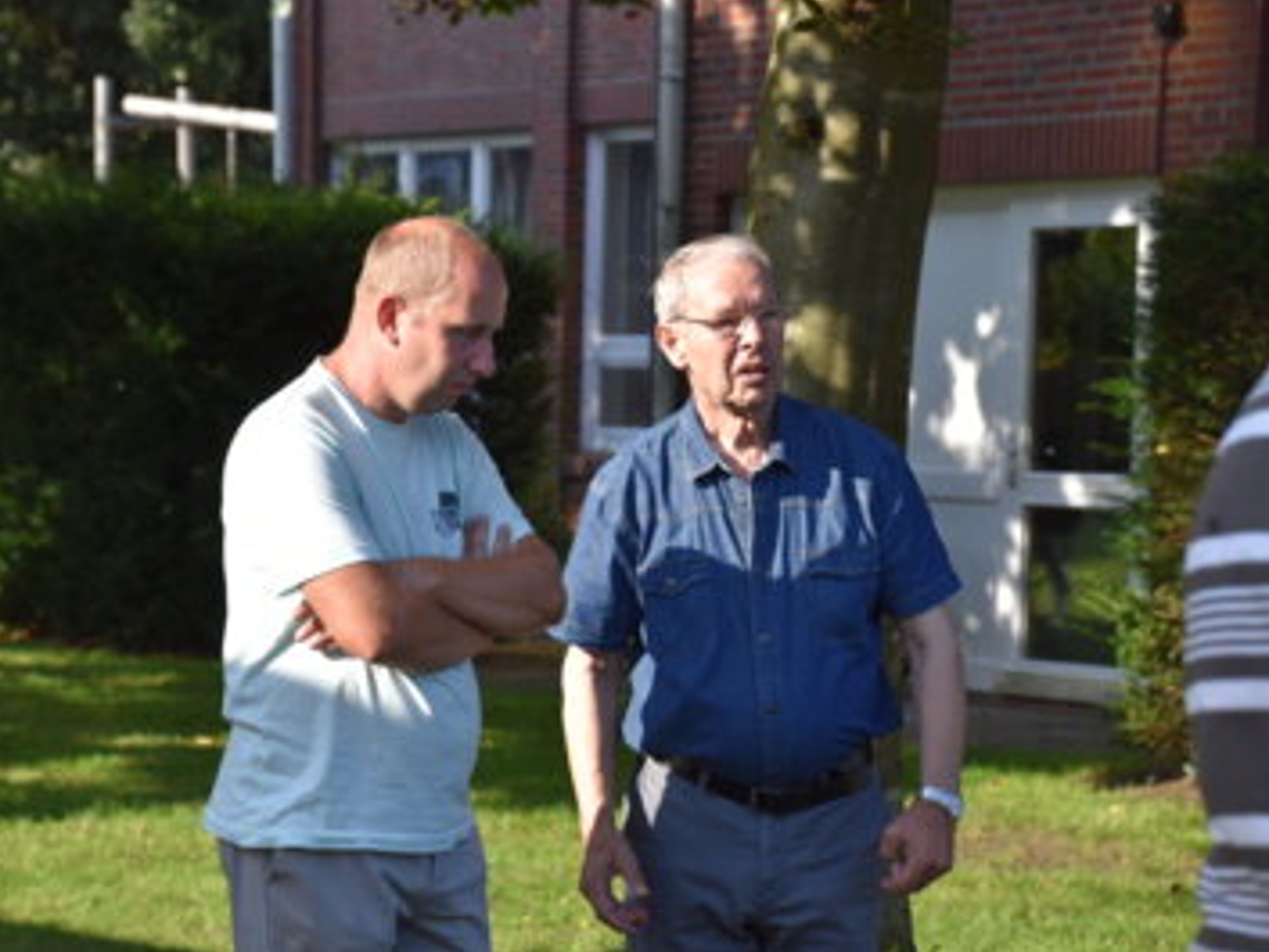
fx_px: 4494
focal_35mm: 123
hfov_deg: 16.1
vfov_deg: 12.1
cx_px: 579
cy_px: 476
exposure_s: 1/1250
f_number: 5
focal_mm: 75
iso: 400
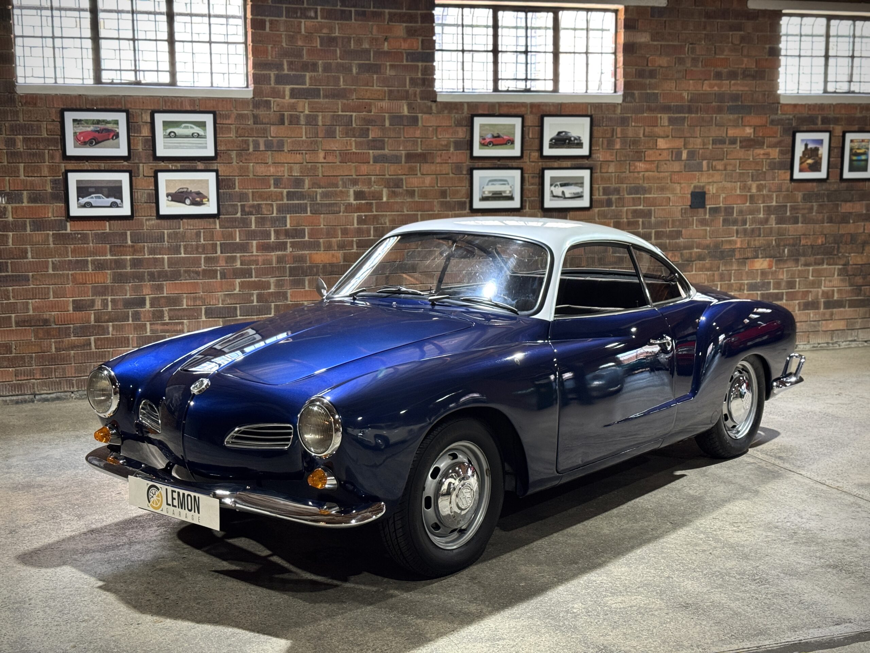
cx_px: 435
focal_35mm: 48
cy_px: 326
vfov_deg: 30.3
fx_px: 1206
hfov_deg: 39.7
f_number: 1.78
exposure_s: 1/33
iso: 250
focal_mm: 6.76
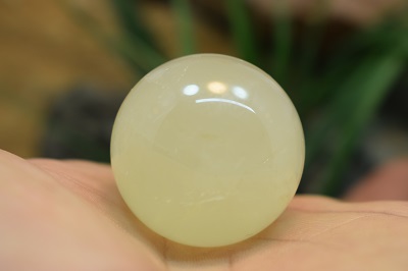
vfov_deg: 18.9
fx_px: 815
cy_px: 136
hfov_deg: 28.1
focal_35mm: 72
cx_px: 204
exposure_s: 1/160
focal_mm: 48
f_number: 6.3
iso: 400
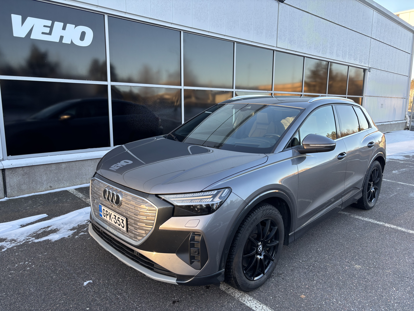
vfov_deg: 53.1
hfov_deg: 67.3
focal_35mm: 26
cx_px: 207
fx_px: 311
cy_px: 156
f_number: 1.6
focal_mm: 5.96
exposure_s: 1/153
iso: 40
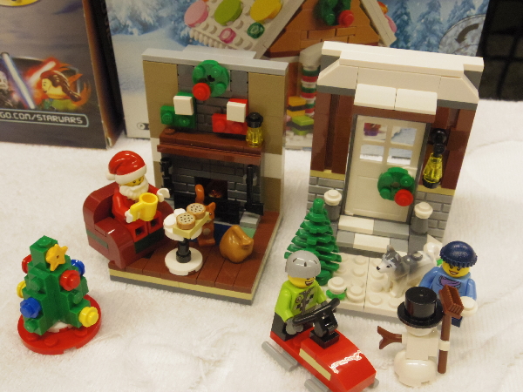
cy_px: 196
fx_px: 619
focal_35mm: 41
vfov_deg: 35.1
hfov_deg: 45.8
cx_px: 262
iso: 1000
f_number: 4.5
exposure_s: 1/80
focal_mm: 7.4
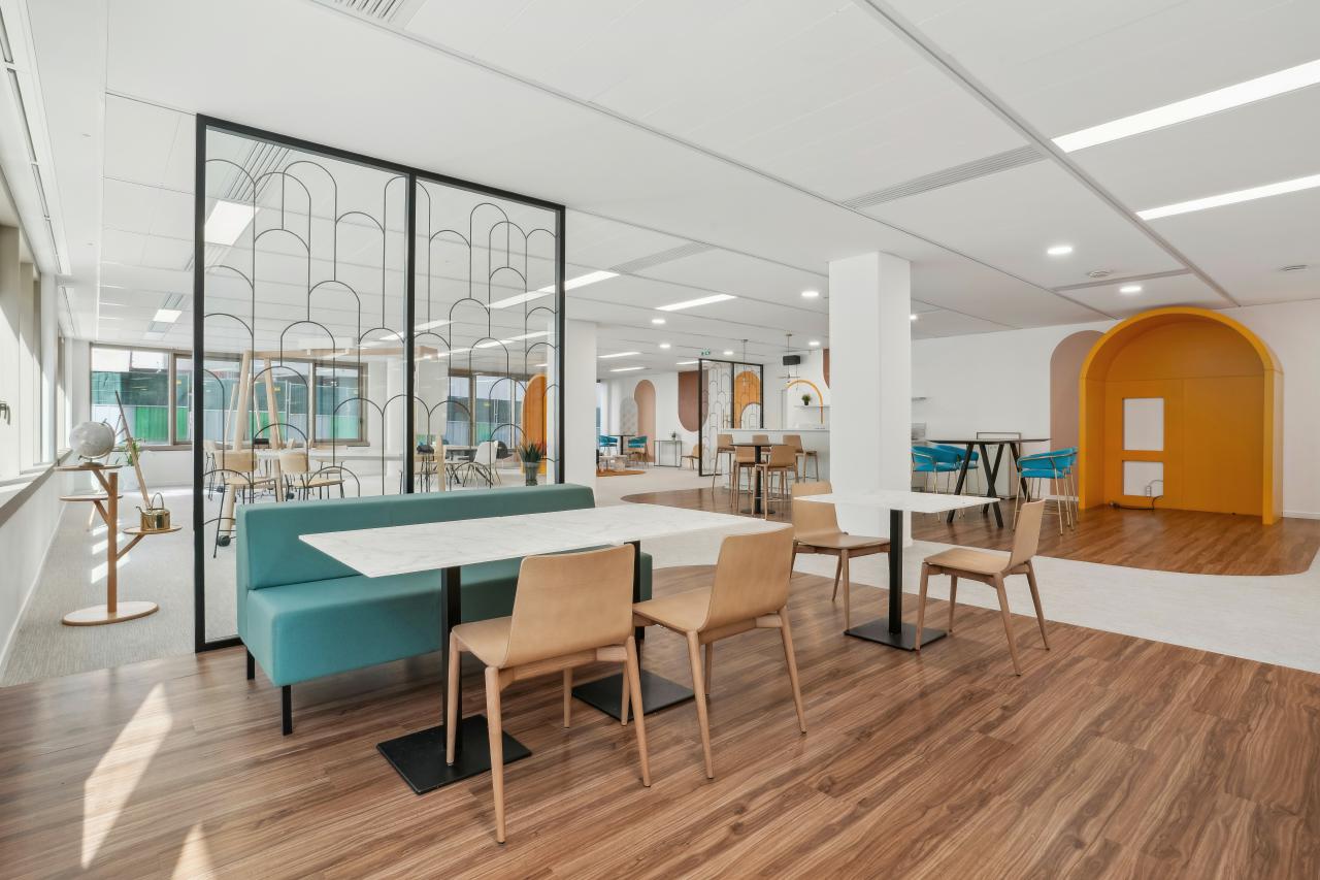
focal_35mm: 17
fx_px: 623
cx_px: 660
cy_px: 440
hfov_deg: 93.3
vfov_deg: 70.4
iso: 160
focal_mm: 17
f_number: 11
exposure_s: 1/5
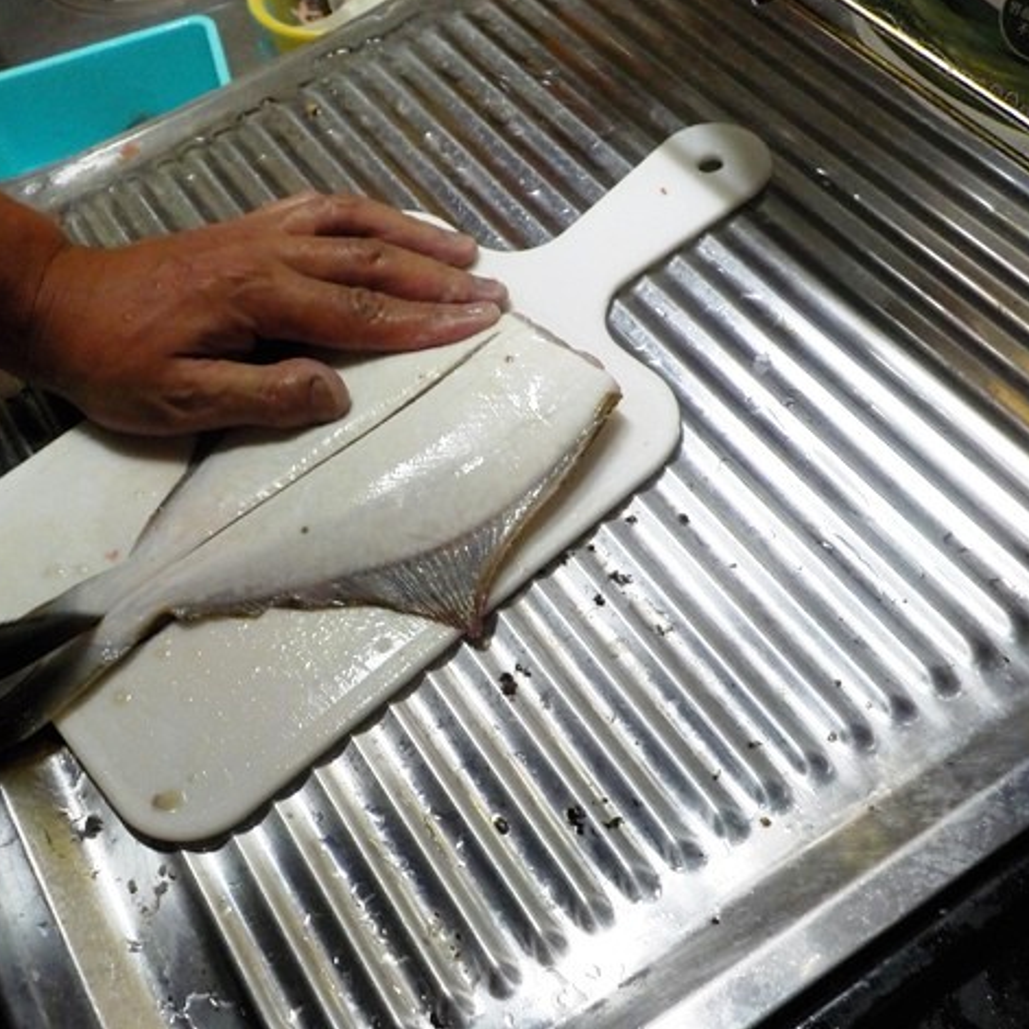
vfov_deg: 46.0
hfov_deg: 45.8
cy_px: 509
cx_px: 419
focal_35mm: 36
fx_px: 1211
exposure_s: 1/30
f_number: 3.3
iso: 360
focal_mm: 4.1
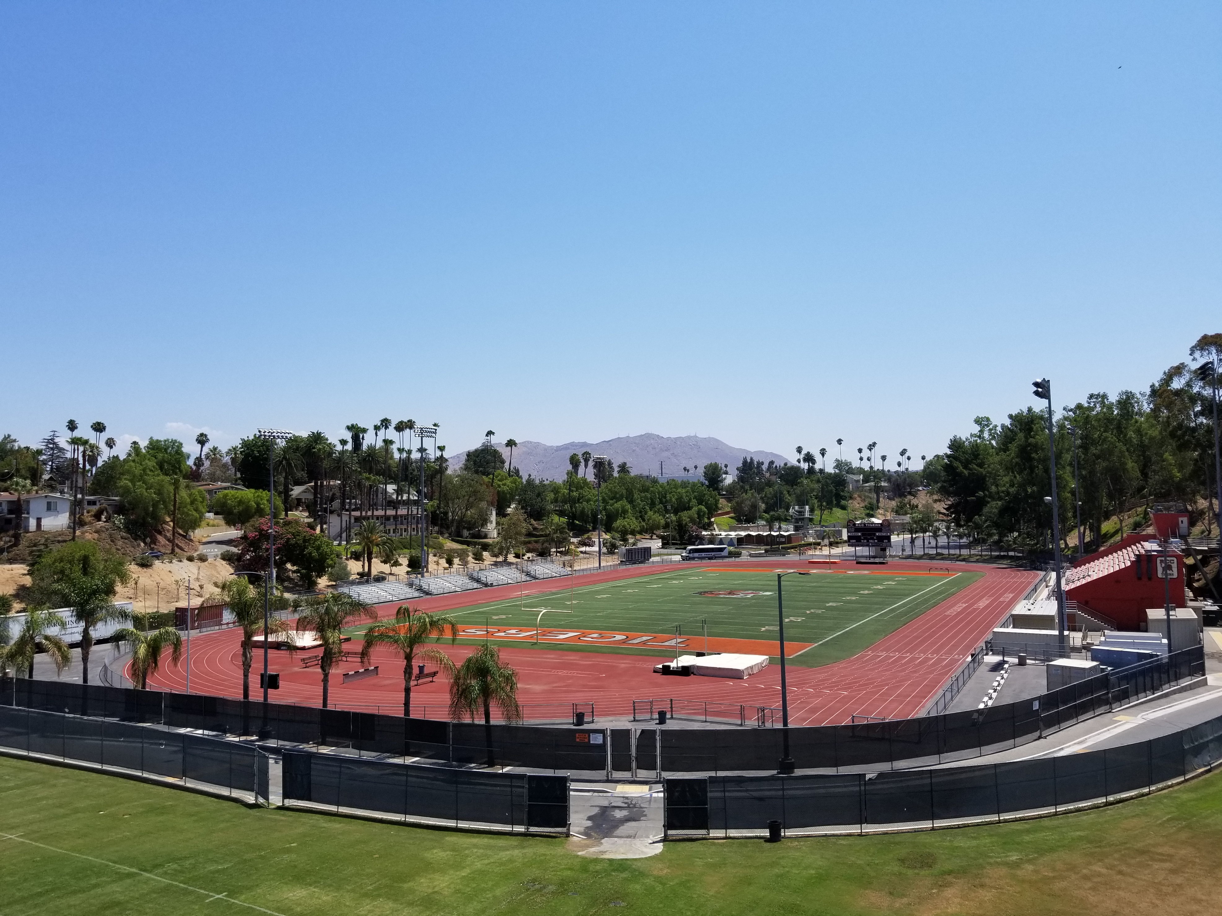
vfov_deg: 53.1
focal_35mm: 26
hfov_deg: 67.3
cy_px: 458
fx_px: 918
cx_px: 611
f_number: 1.7
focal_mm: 4.25
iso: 50
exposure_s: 1/3264
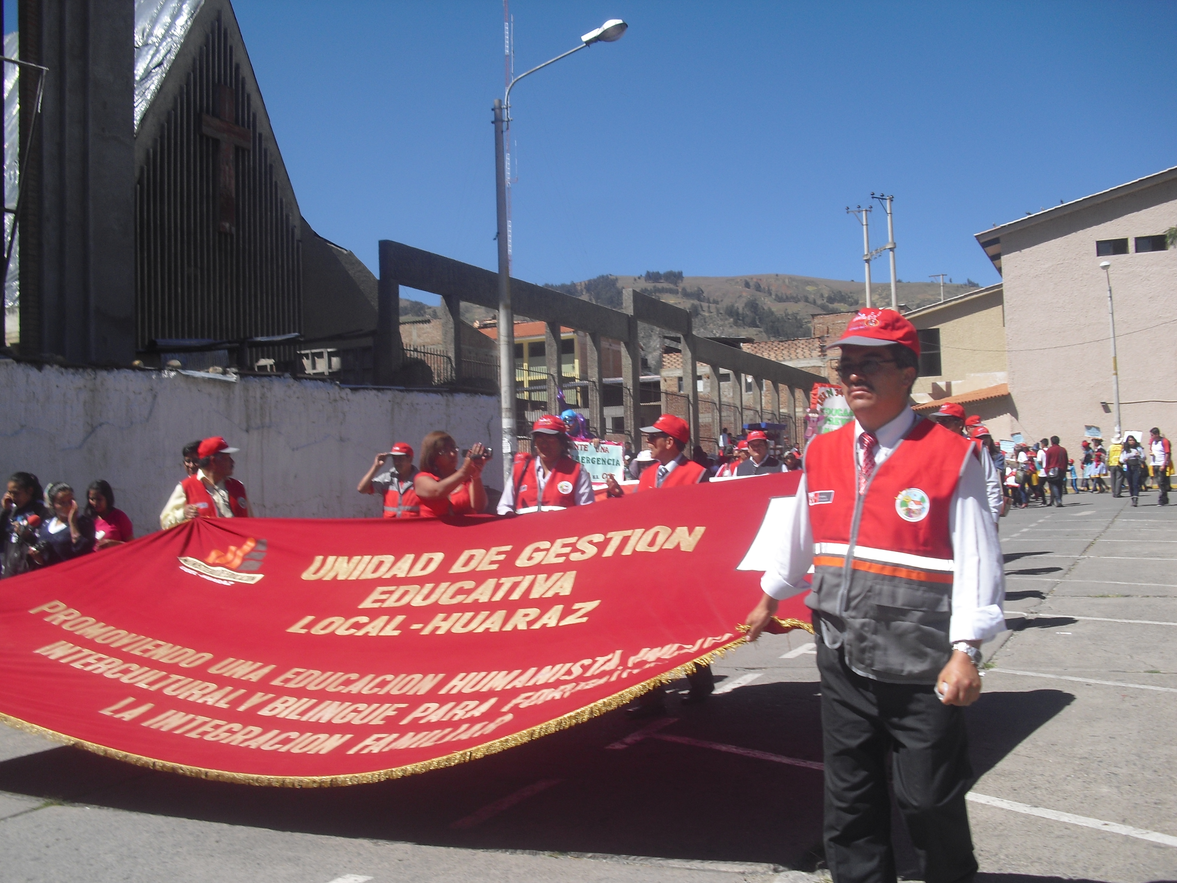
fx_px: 1258
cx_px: 589
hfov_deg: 50.1
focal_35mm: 37
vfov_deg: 38.7
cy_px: 451
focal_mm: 6.3
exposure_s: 1/125
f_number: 7.8
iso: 64
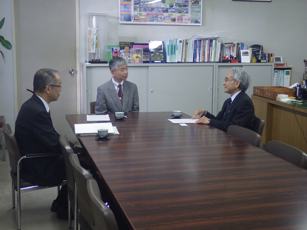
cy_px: 115
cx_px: 154
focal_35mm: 50
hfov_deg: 38.2
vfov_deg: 29.1
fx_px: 443
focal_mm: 9
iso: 400
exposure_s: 1/60
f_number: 3.2
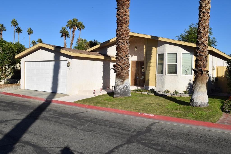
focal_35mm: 33
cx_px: 116
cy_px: 77
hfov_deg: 57.2
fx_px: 212
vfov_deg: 40.0
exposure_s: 1/500
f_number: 11
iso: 200
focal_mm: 22
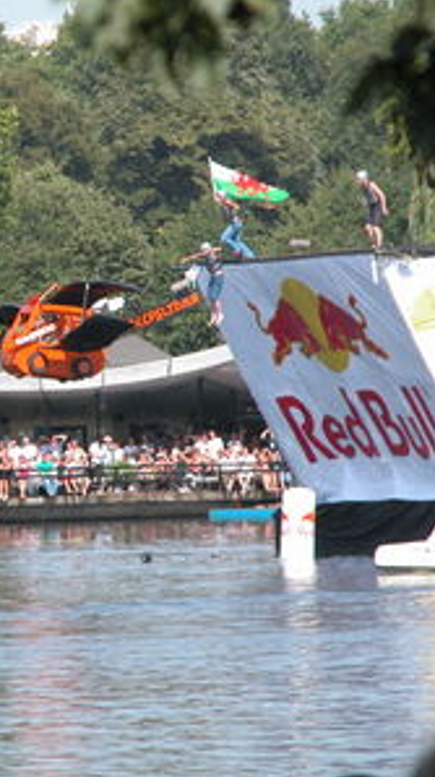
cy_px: 388
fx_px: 8431
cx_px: -23
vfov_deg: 5.3
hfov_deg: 3.0
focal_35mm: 410
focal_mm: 71.2
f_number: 5.3
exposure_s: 1/311
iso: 100
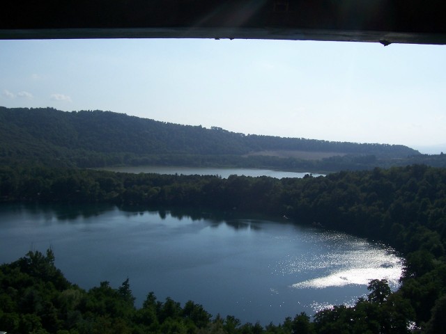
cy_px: 167
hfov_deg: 54.0
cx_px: 223
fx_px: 438
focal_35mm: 34
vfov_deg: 41.8
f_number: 5.6
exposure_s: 1/1000
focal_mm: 5.6
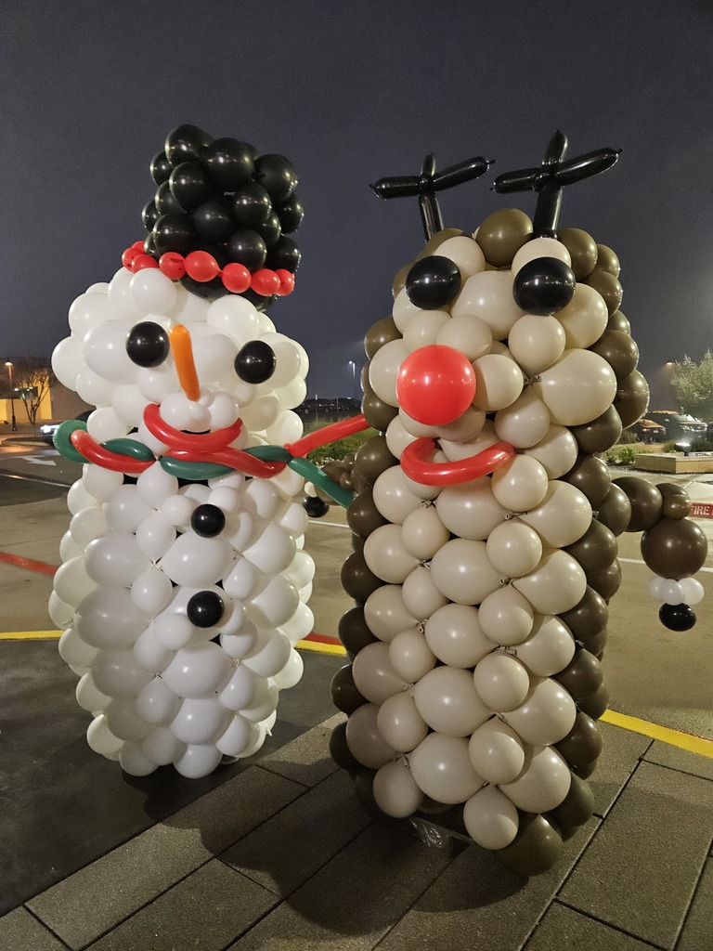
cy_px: 476
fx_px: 632
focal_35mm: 23
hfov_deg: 58.9
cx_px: 356
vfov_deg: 73.9
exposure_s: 1/24
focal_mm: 5.4
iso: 800
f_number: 1.8
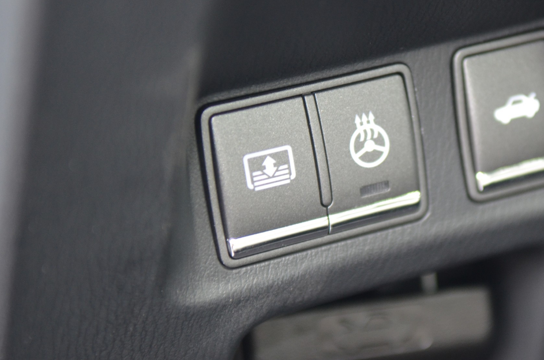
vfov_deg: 11.1
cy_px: 159
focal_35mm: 123
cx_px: 338
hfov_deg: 16.7
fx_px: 1851
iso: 800
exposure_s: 1/60
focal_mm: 55
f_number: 2.8
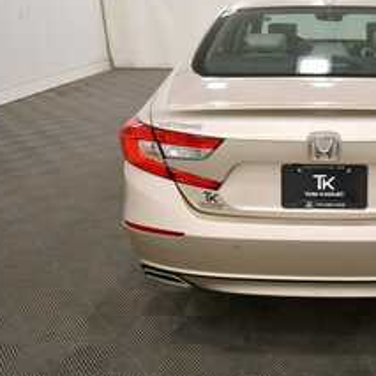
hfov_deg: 39.3
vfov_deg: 41.7
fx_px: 492
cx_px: 328
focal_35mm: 40
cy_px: 156
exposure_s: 1/250
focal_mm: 17
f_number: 5.3
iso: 800
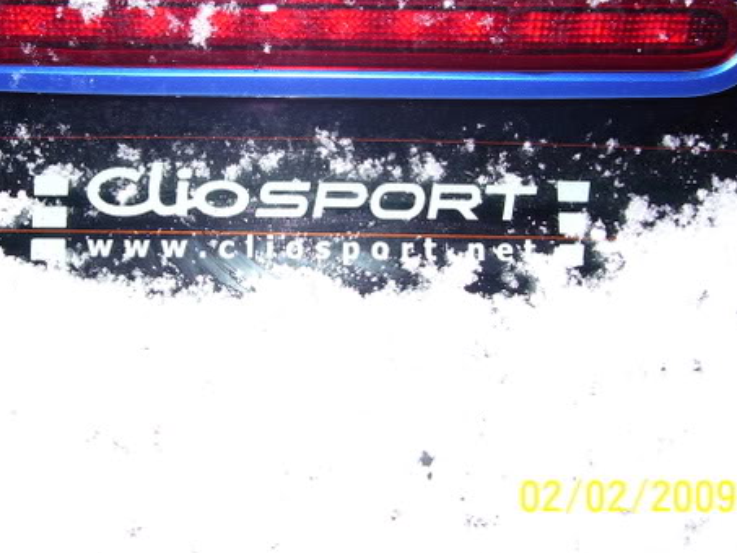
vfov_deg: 30.1
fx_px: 1022
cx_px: 254
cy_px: 202
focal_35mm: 48
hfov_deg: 39.2
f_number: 2.7
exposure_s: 1/60
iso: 125
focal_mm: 5.6
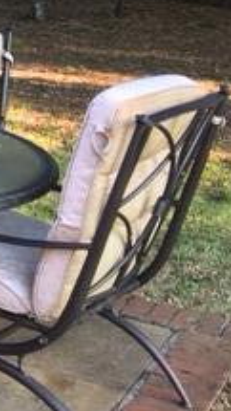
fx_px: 1023
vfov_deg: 21.8
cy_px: -13
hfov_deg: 10.8
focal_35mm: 94
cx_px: -334
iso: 25
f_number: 2.2
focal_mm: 4.15
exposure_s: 1/60
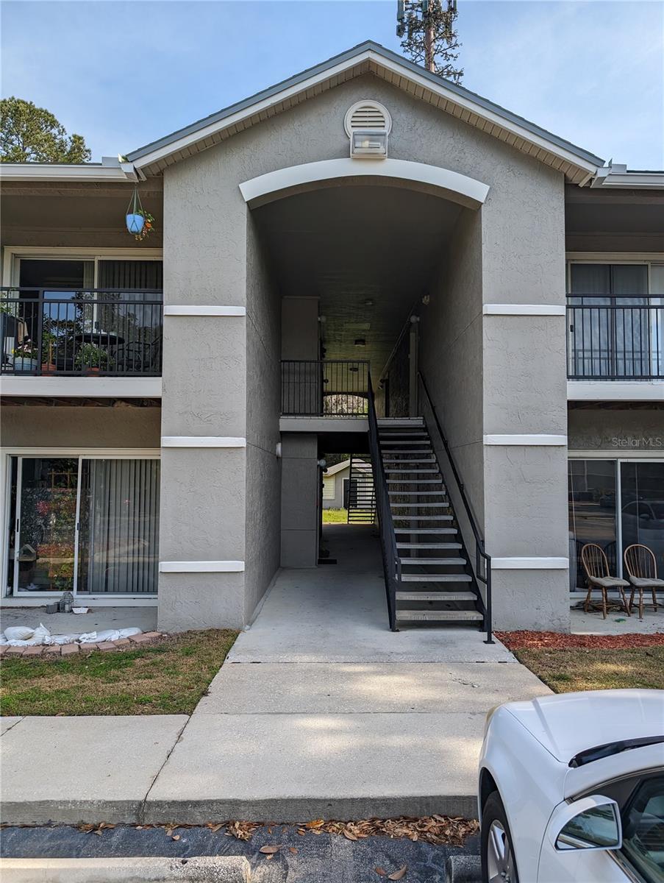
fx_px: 613
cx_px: 332
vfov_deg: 71.5
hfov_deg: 56.9
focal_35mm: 24
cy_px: 442
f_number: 1.68
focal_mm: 6.9
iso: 21
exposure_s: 1/559
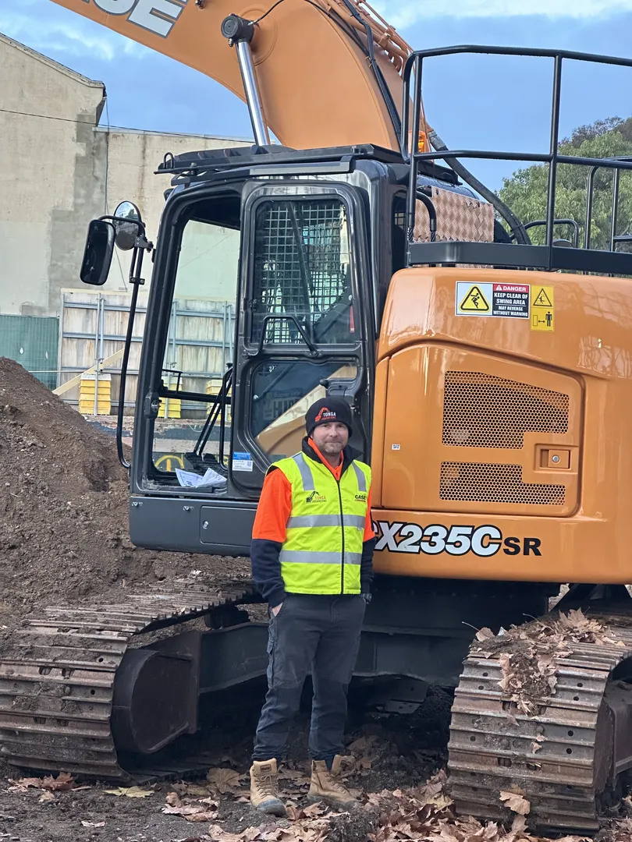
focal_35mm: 77
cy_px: 421
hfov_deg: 19.1
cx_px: 316
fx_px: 1874
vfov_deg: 25.3
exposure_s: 1/60
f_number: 2.8
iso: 400
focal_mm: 9
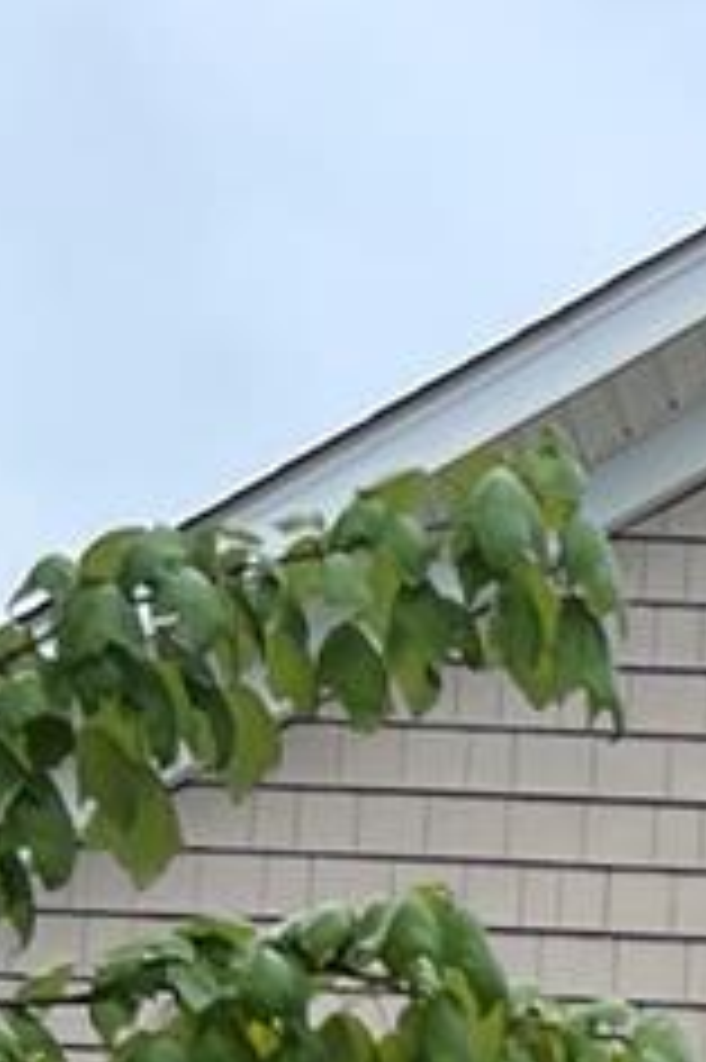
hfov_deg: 7.2
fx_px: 5185
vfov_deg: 10.1
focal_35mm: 176
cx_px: 1907
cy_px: 2583
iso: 50
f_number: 1.5
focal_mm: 5.7
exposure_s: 1/2008
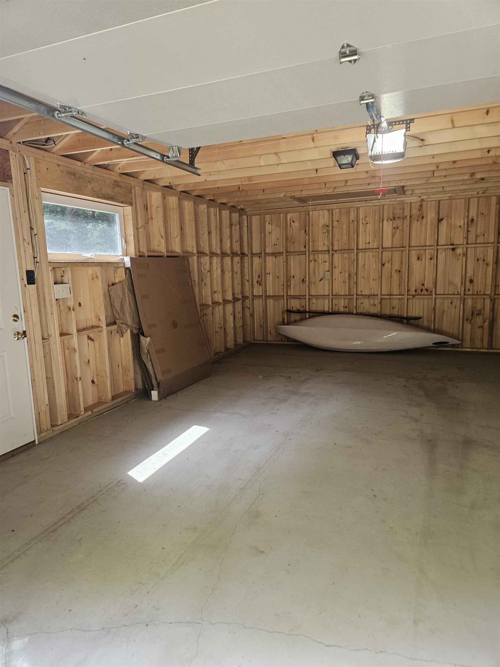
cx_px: 250
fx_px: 443
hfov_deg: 58.9
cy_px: 334
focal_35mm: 23
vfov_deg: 73.9
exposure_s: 1/120
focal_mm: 5.4
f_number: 1.8
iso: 200
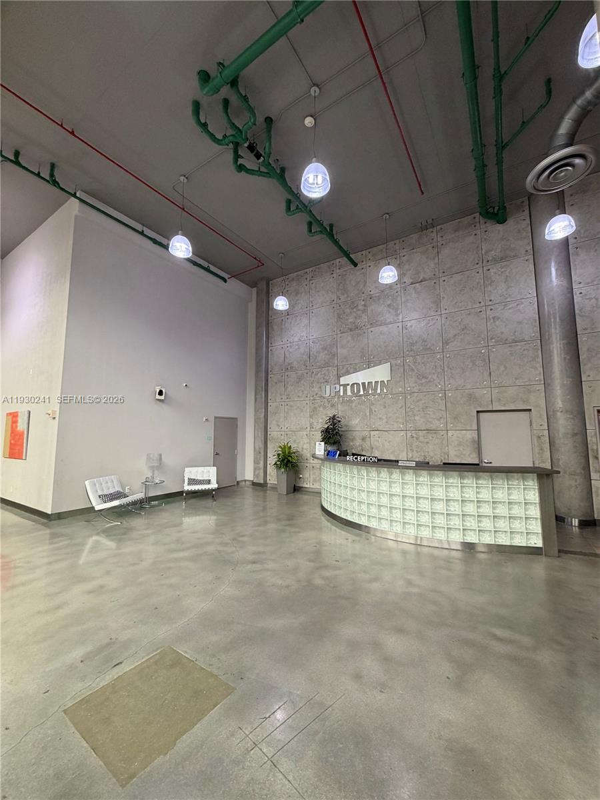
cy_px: 400
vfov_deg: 102.1
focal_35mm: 14
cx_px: 300
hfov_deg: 85.7
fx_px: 324
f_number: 2.2
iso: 200
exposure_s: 1/60
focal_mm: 2.22
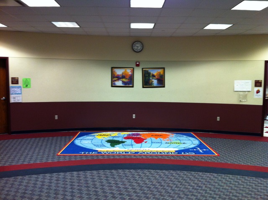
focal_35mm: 35
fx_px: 271
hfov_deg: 52.7
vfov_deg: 40.6
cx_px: 134
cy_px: 100
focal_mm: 3.85
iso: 125
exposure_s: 1/15
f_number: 2.8
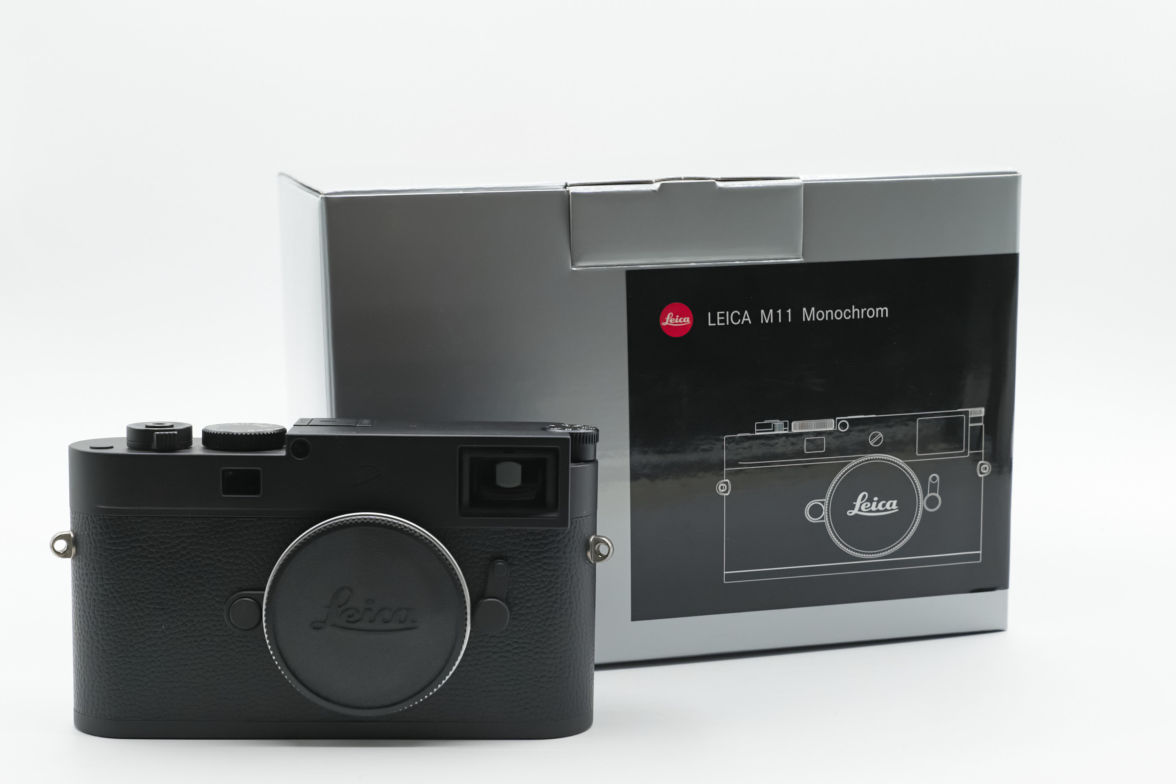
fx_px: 1731
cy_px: 392
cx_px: 588
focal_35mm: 53
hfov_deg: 37.5
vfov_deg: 25.5
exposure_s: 1/250
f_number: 9
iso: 800
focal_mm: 35
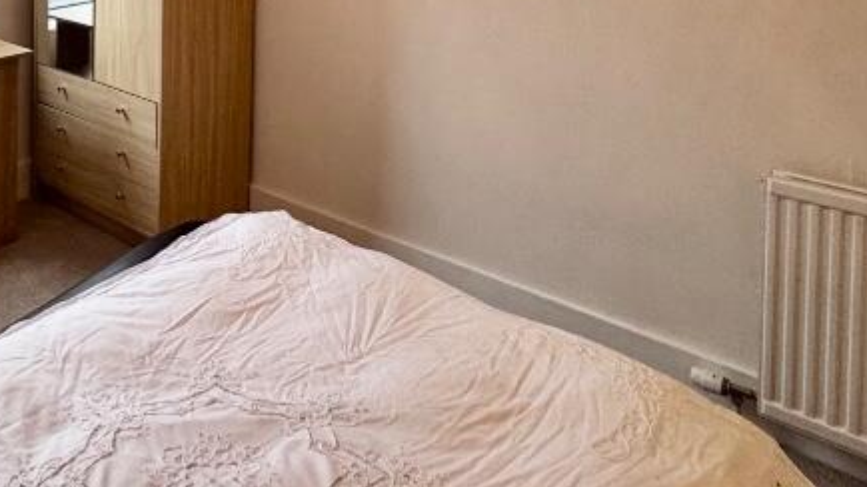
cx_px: 164
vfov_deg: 28.1
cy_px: -118
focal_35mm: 36
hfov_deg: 51.6
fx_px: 828
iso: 200
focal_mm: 2.22
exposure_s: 1/100
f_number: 2.2
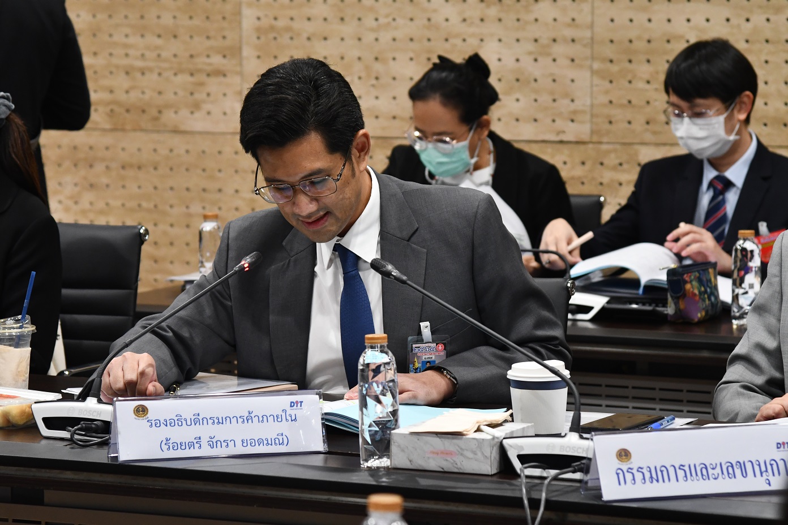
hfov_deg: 14.9
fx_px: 3020
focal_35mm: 138
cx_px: 394
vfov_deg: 9.9
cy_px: 262
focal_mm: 92
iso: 1600
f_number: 5
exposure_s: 1/100
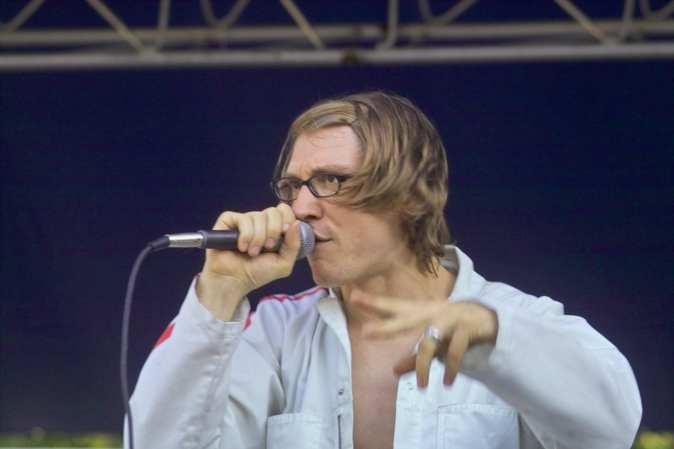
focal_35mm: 179
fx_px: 3351
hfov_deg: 11.5
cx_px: 337
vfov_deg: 7.7
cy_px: 224
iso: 200
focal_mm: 105
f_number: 3.5
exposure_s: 1/125
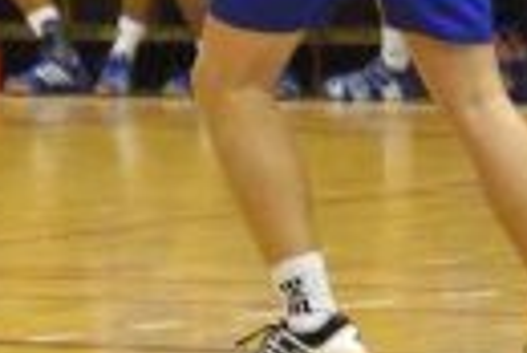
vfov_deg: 2.6
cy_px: -250
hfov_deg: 4.0
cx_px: 114
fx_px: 7606
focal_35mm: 519
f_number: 2.8
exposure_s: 1/320
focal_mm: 82
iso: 1600
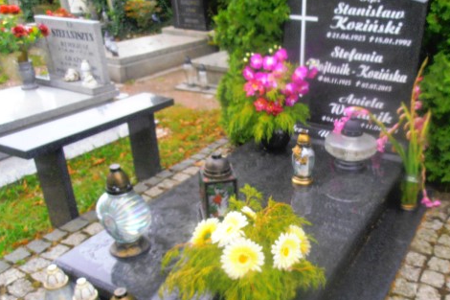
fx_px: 425
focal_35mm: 34
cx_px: 288
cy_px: 183
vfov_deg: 38.7
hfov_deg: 55.0
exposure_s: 1/80
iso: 80
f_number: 3
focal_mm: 4.2
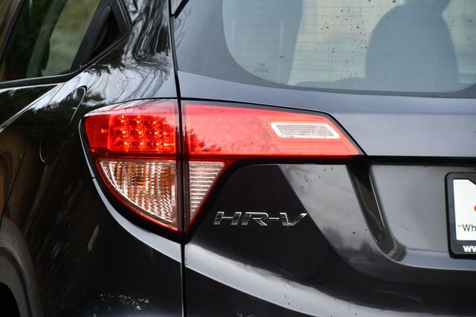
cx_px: 238
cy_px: 158
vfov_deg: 7.9
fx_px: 2299
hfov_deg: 11.8
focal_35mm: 174
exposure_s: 1/250
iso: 220
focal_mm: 116
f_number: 5.6
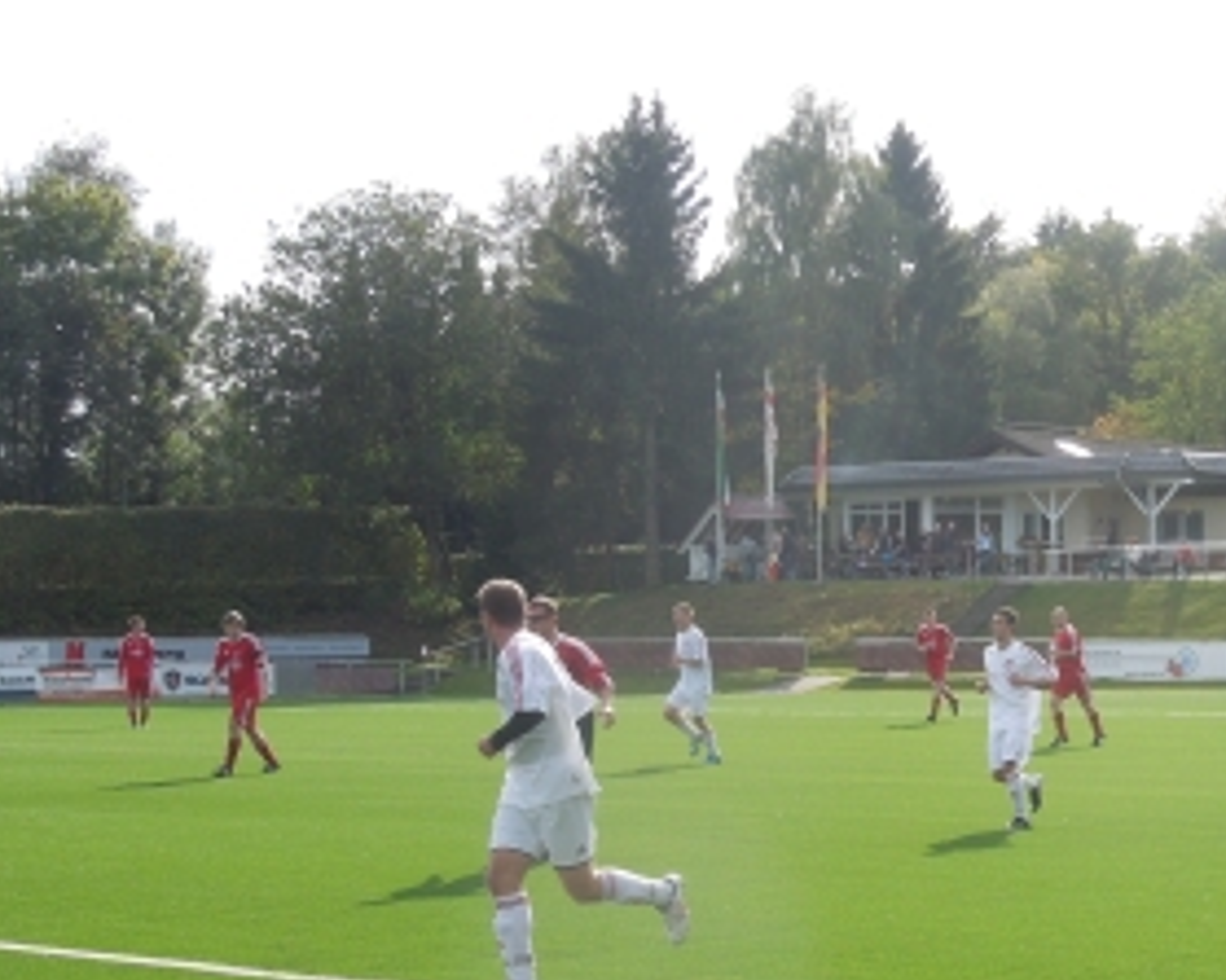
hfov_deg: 22.6
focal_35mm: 82
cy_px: 681
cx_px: 1138
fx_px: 2974
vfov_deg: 18.6
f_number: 3.8
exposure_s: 1/500
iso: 100
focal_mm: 7
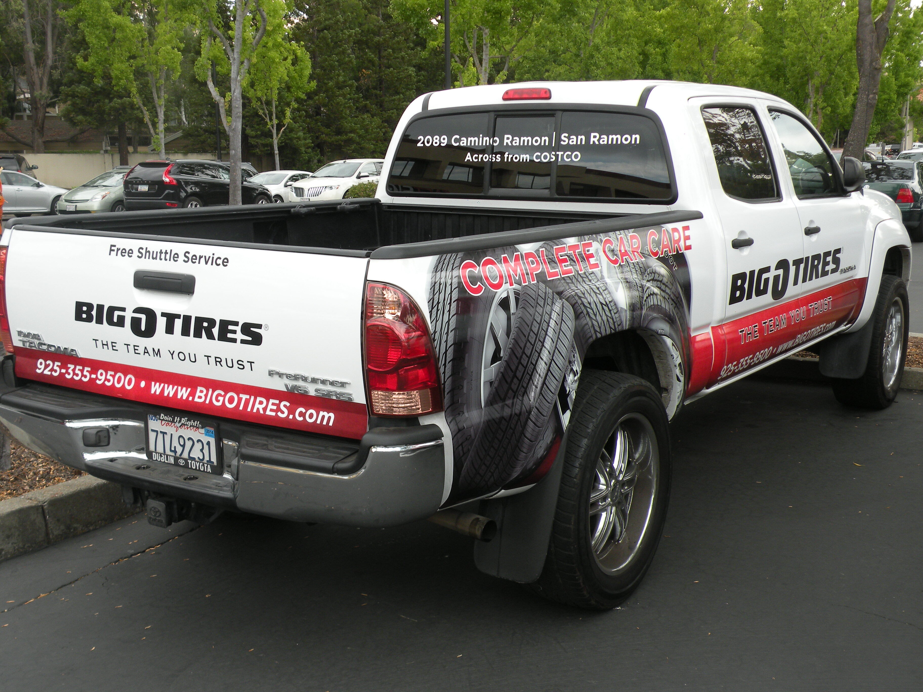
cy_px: 346
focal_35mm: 42
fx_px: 1120
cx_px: 462
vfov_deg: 34.3
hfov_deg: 44.8
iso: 64
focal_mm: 7.4
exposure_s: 1/73
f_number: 4
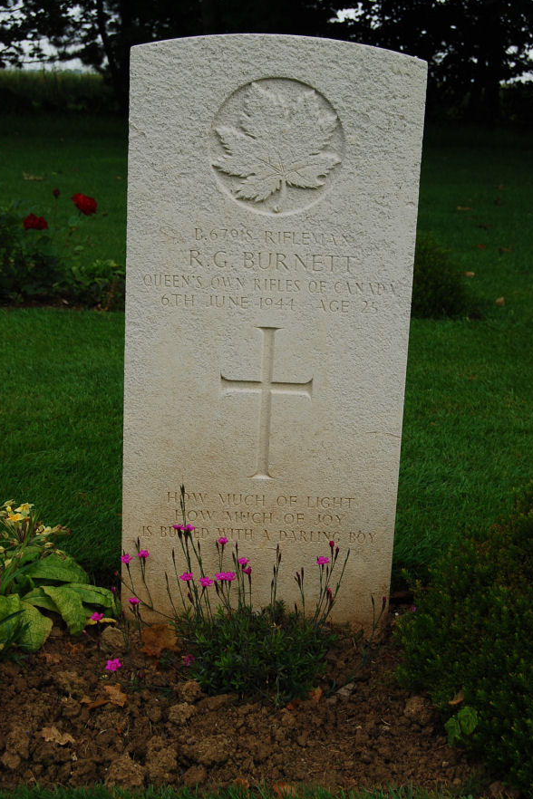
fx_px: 1288
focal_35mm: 58
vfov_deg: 34.5
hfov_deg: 23.4
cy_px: 396
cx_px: 265
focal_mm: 38
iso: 200
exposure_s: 1/200
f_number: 7.1
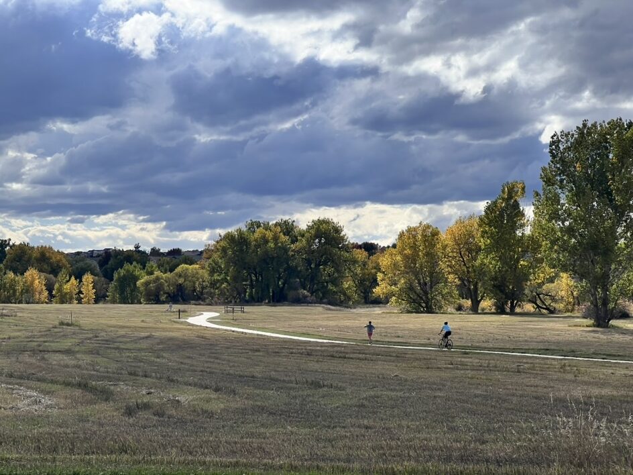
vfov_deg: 19.1
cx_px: 316
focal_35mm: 77
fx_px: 1408
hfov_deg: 25.3
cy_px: 238
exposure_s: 1/1623
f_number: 2.8
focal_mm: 9
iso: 32
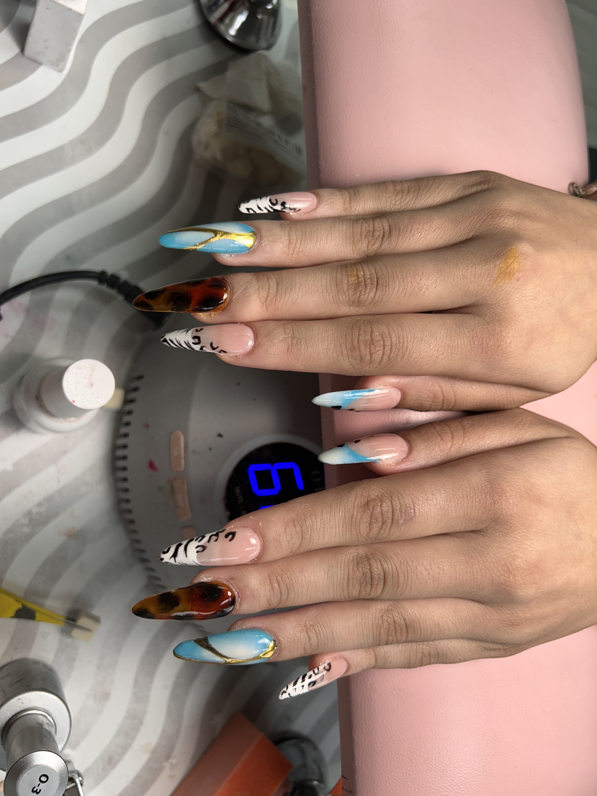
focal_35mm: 26
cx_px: 298
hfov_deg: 53.1
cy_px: 398
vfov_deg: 67.3
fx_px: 598
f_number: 1.5
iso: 40
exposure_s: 1/120
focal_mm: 5.7
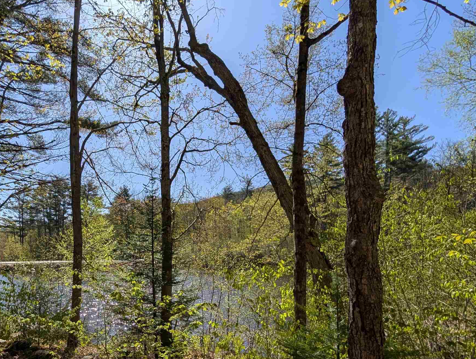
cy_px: 242
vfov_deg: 61.9
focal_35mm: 21
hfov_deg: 76.0
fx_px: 289
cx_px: 152
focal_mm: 2.02
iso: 48
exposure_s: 1/3663
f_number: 1.7
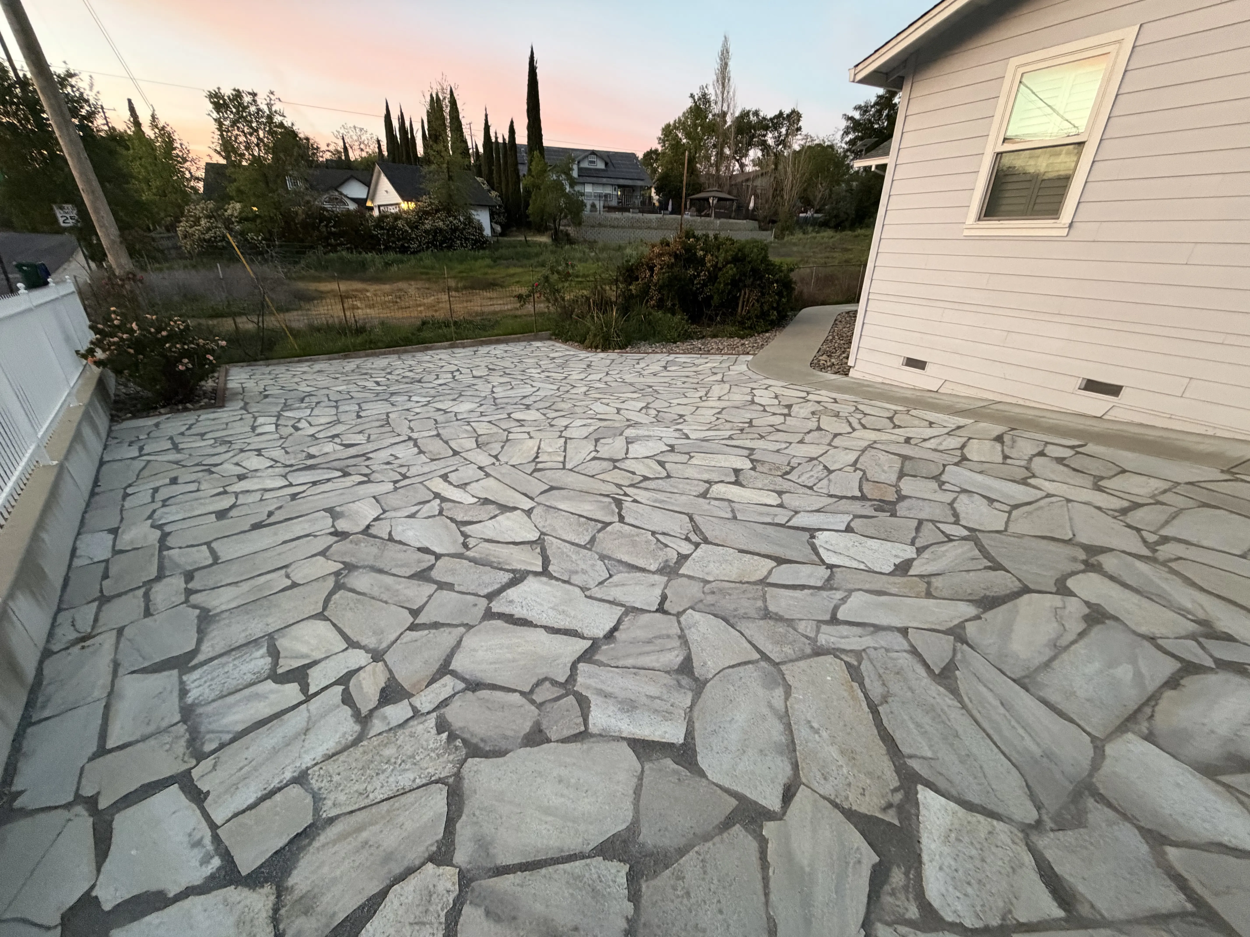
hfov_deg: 102.1
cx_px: 625
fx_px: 506
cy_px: 468
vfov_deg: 85.7
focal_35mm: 14
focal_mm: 2.22
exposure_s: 1/60
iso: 400
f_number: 2.2
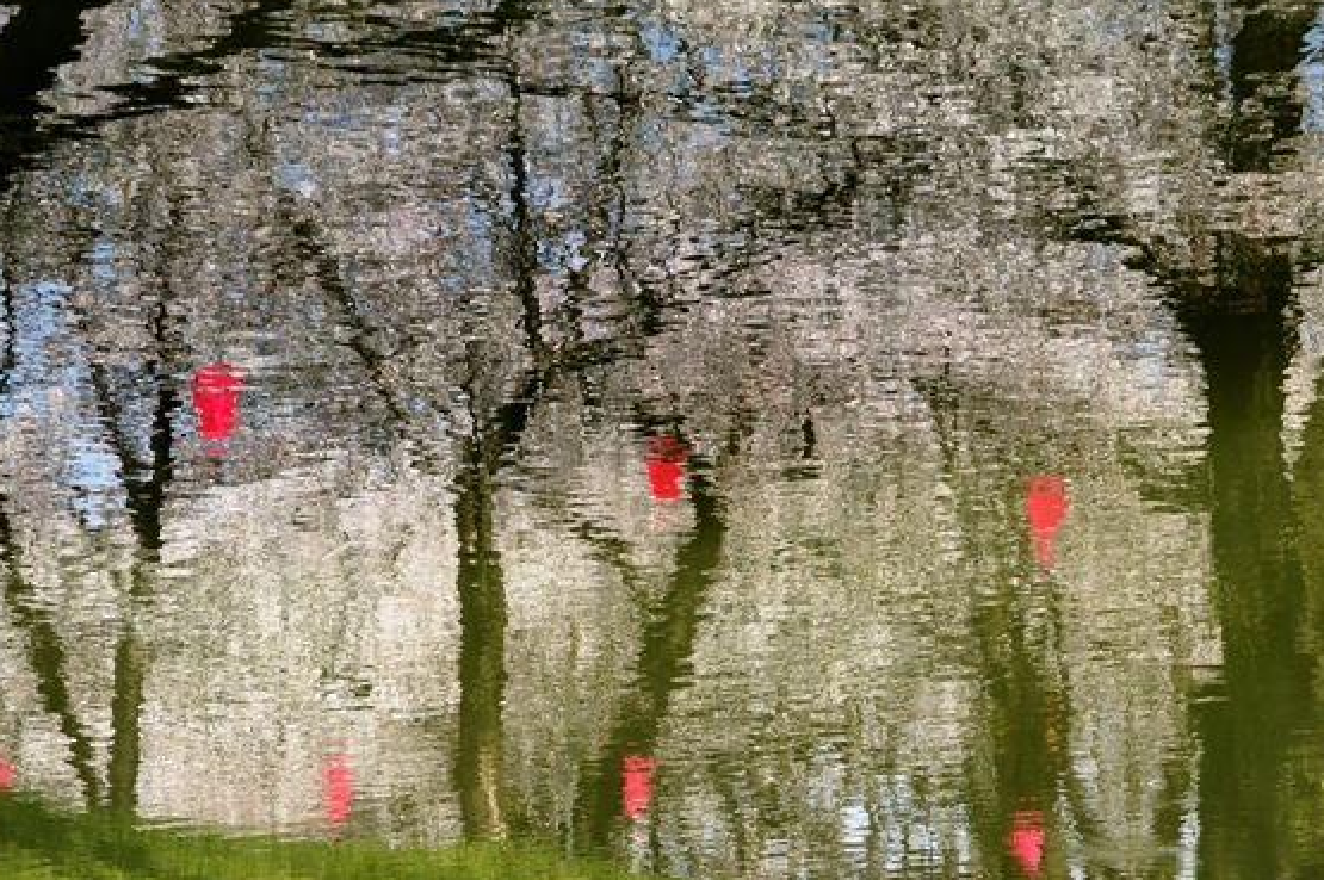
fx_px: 6100
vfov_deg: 8.2
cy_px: 249
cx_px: 780
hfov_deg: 12.4
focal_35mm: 166
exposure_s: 1/320
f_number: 7.1
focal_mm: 60
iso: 200
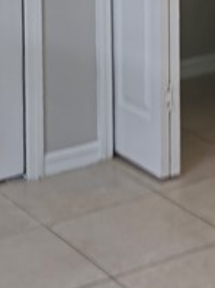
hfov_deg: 12.3
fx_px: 988
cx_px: 205
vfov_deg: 15.5
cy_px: -118
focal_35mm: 119
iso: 200
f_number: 1.8
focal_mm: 5.54
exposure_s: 1/60
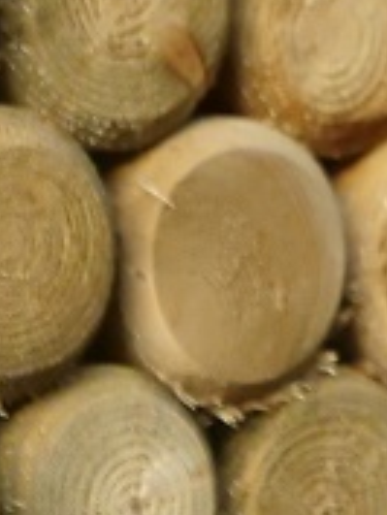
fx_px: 10109
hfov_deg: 2.2
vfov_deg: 2.9
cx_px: 1082
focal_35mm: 679
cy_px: 20
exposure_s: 1/125
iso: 3200
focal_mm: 60
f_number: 4
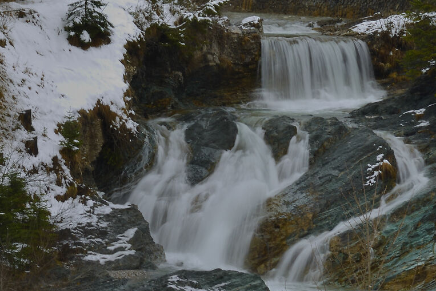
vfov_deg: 7.0
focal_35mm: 195
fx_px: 2362
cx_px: 223
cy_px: 43
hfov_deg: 10.5
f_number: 20
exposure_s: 1/5
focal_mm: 62
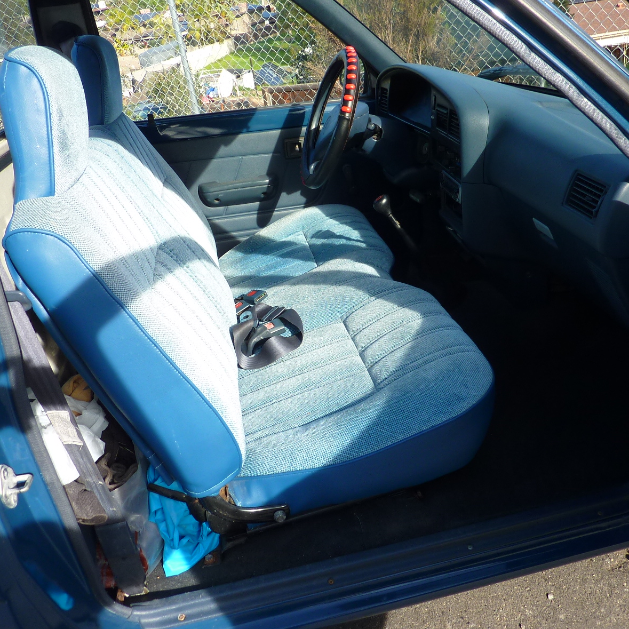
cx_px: 347
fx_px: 617
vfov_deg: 54.0
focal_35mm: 30
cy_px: 313
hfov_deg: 53.9
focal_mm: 4.1
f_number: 4
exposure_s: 1/160
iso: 80
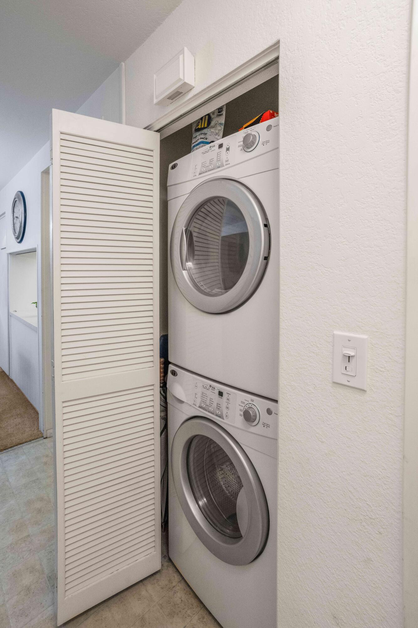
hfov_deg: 73.7
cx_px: 209
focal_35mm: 16
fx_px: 279
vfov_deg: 96.7
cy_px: 314
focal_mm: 16
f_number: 10
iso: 1600
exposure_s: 1/30
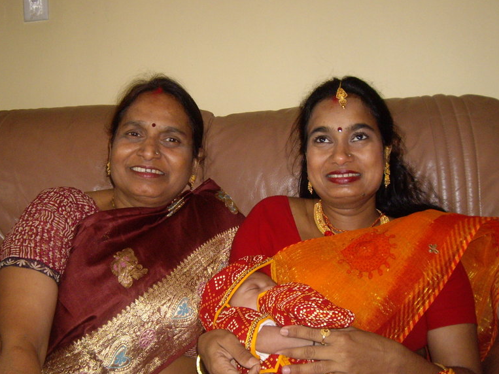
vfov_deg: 28.5
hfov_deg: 37.4
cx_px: 213
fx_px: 735
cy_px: 202
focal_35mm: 51
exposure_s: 1/40
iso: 200
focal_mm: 6.2
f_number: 2.7
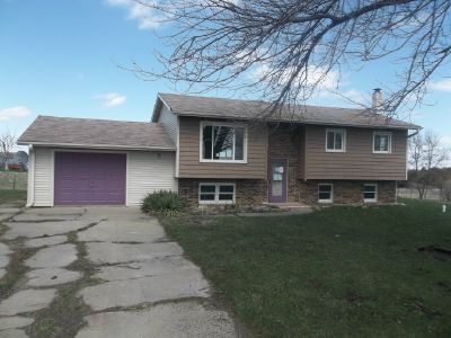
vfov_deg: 51.4
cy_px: 169
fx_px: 352
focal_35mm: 27
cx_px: 226
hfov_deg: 65.3
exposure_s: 1/100
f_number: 8.9
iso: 80
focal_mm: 4.9
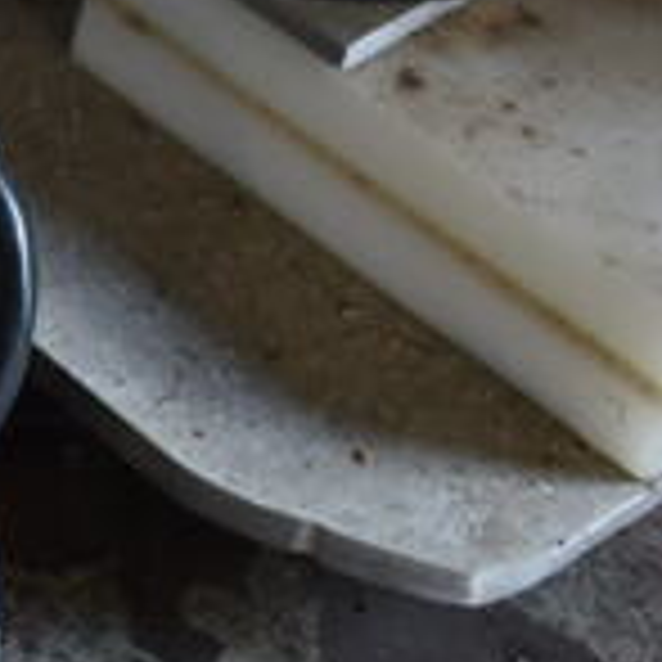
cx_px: -698
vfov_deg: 13.6
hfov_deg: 12.1
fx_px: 2748
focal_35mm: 127
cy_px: 54
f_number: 3.8
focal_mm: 24
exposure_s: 1/40
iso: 280
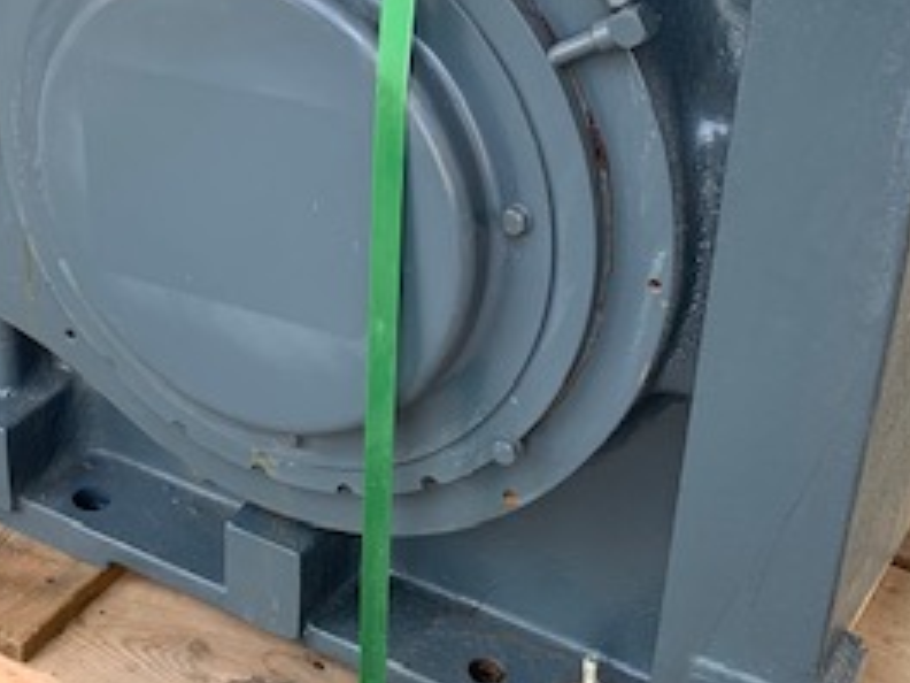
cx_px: 165
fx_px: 1656
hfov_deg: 29.9
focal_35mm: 63
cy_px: 245
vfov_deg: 23.2
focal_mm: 4.25
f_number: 1.8
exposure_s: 1/122
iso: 32
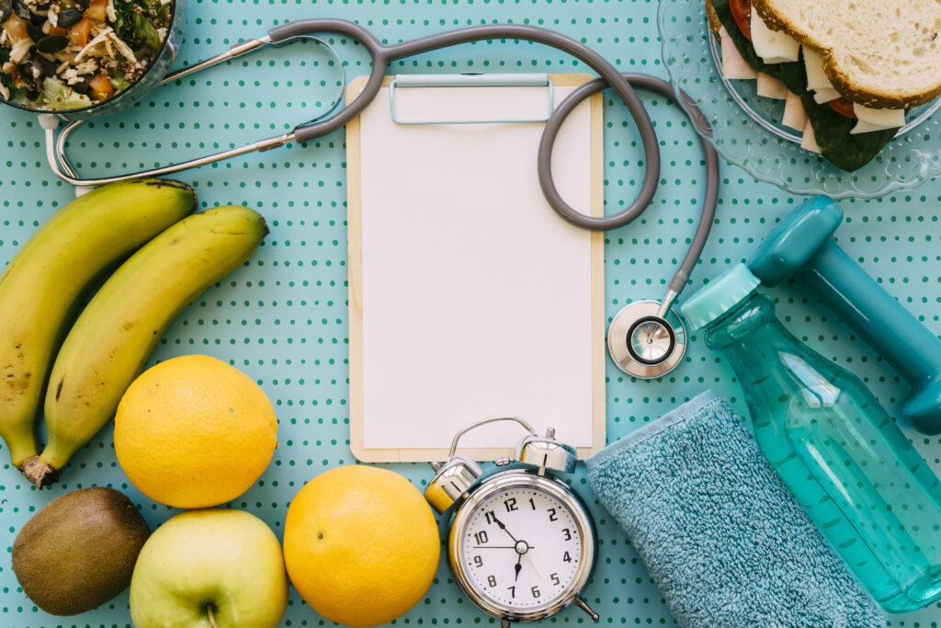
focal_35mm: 61
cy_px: 314
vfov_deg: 22.3
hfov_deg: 32.9
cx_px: 470
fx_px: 1595
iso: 160
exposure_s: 1/15
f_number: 10
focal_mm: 61
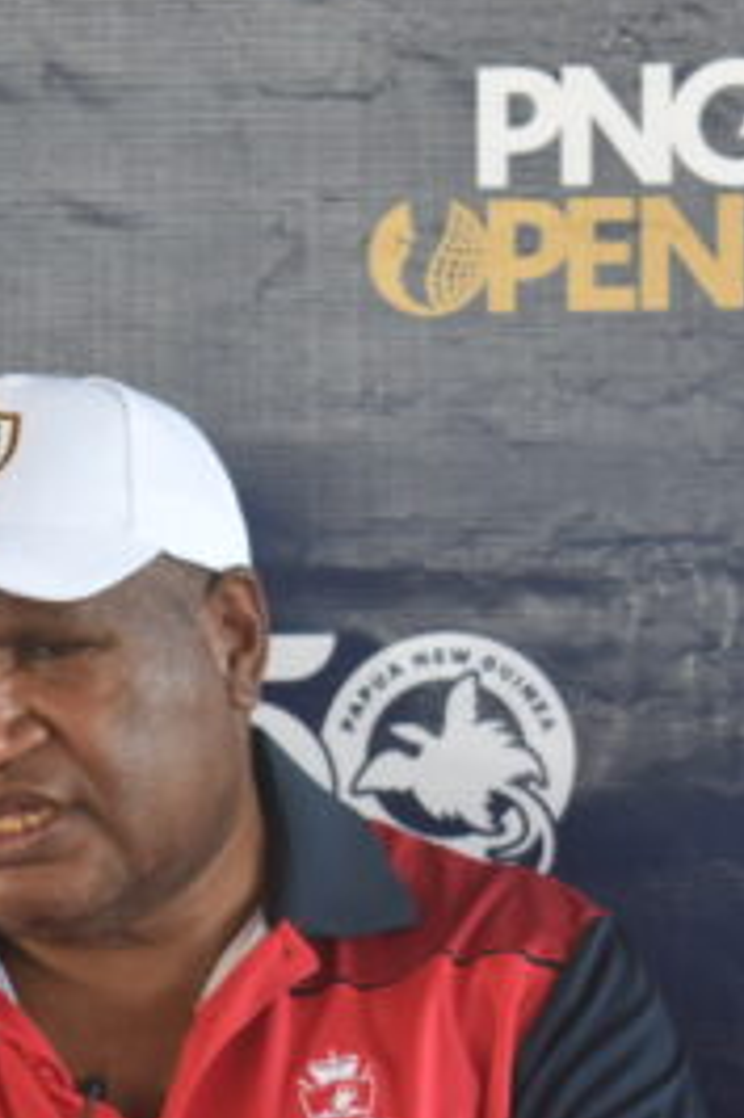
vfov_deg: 8.6
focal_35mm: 238
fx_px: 7401
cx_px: -315
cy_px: 1017
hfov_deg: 5.7
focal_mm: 55
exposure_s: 1/60
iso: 400
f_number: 5.6
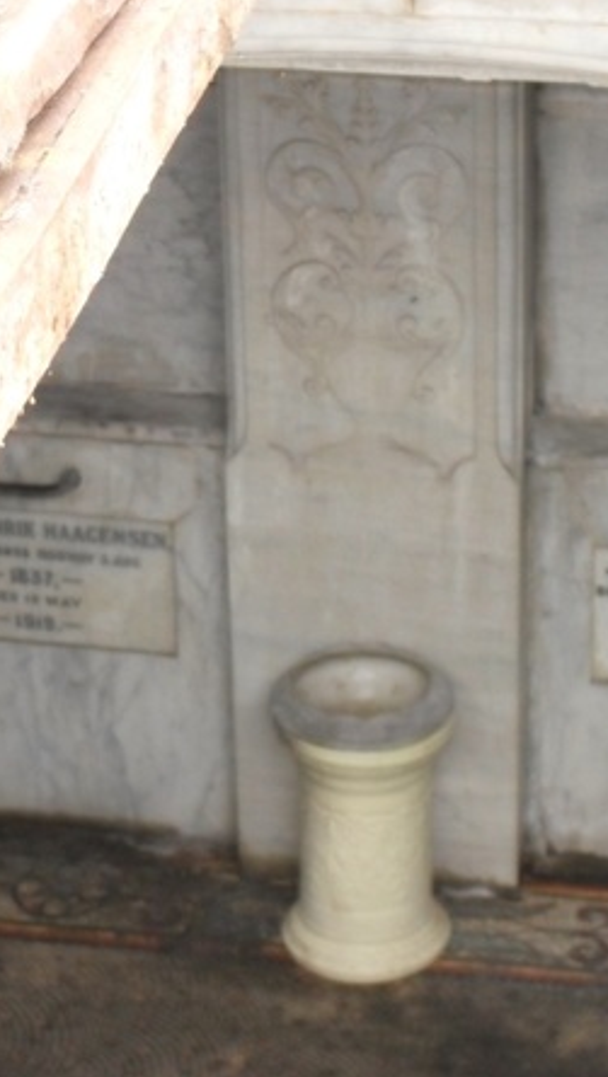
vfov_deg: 14.0
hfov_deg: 7.9
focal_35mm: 154
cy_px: 536
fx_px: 4405
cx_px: 366
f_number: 5.8
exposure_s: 1/60
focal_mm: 18.9
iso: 320
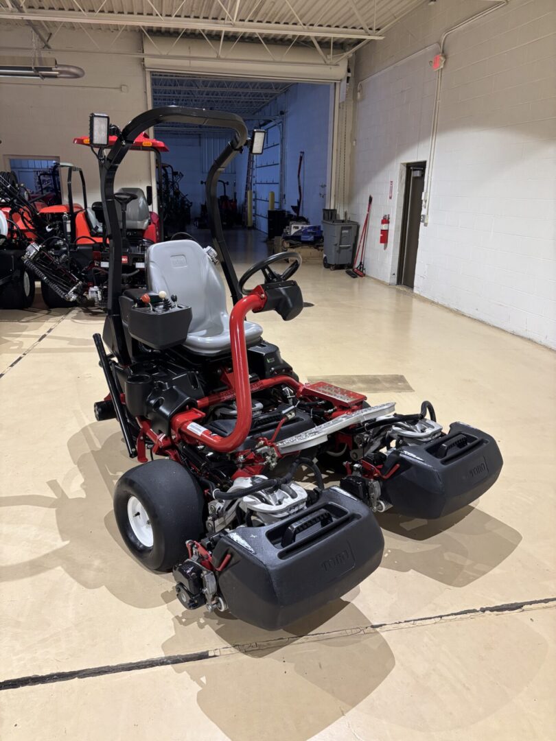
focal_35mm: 26
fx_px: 557
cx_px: 278
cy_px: 370
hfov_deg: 53.1
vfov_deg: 67.3
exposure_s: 1/60
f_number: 1.6
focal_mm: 5.96
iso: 250
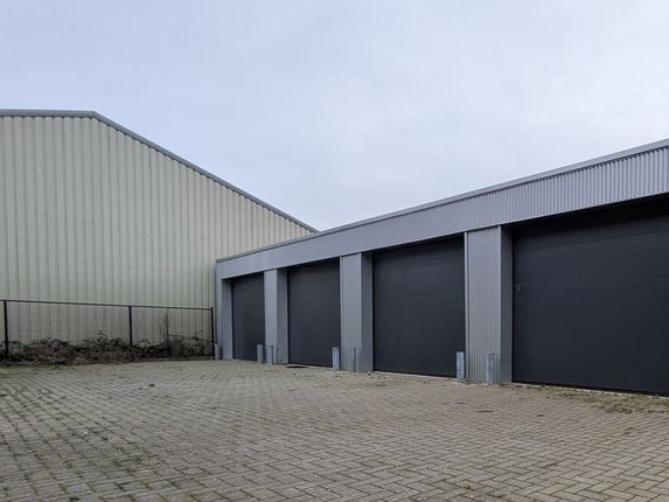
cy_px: 360
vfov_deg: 53.1
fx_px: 483
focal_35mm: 25
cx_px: 591
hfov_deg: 59.9
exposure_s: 1/100
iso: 72
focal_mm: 1.83
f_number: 2.2
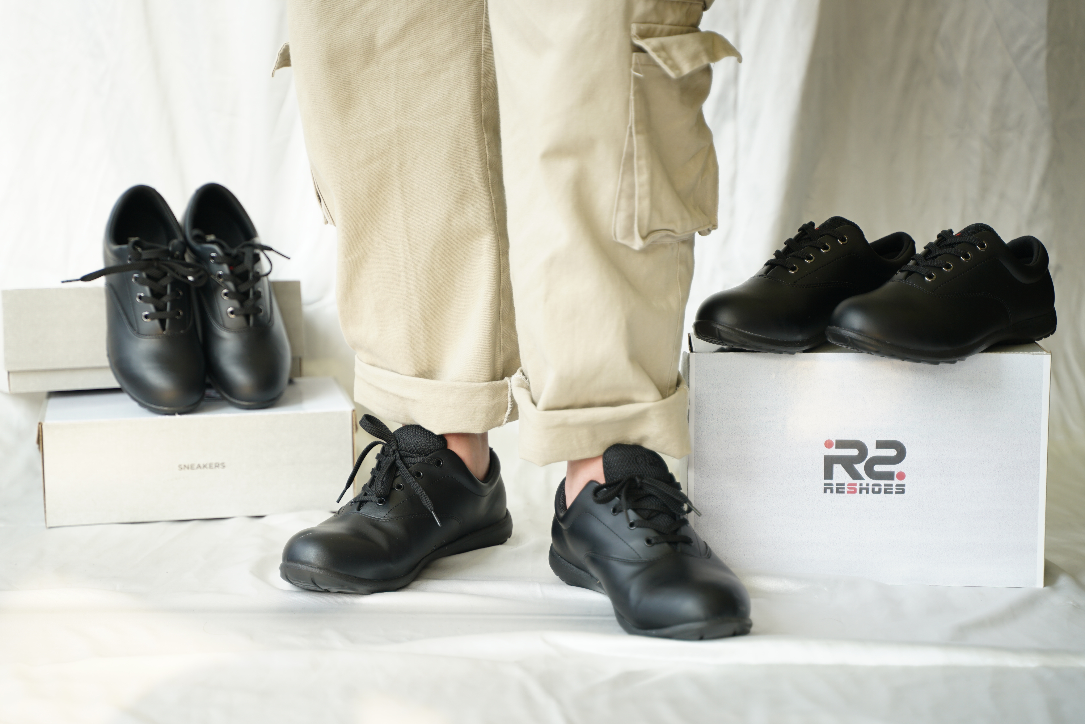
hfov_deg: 30.5
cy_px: 362
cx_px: 542
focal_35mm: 66
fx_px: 1989
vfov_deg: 20.6
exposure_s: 1/160
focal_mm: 66
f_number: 2.8
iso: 200
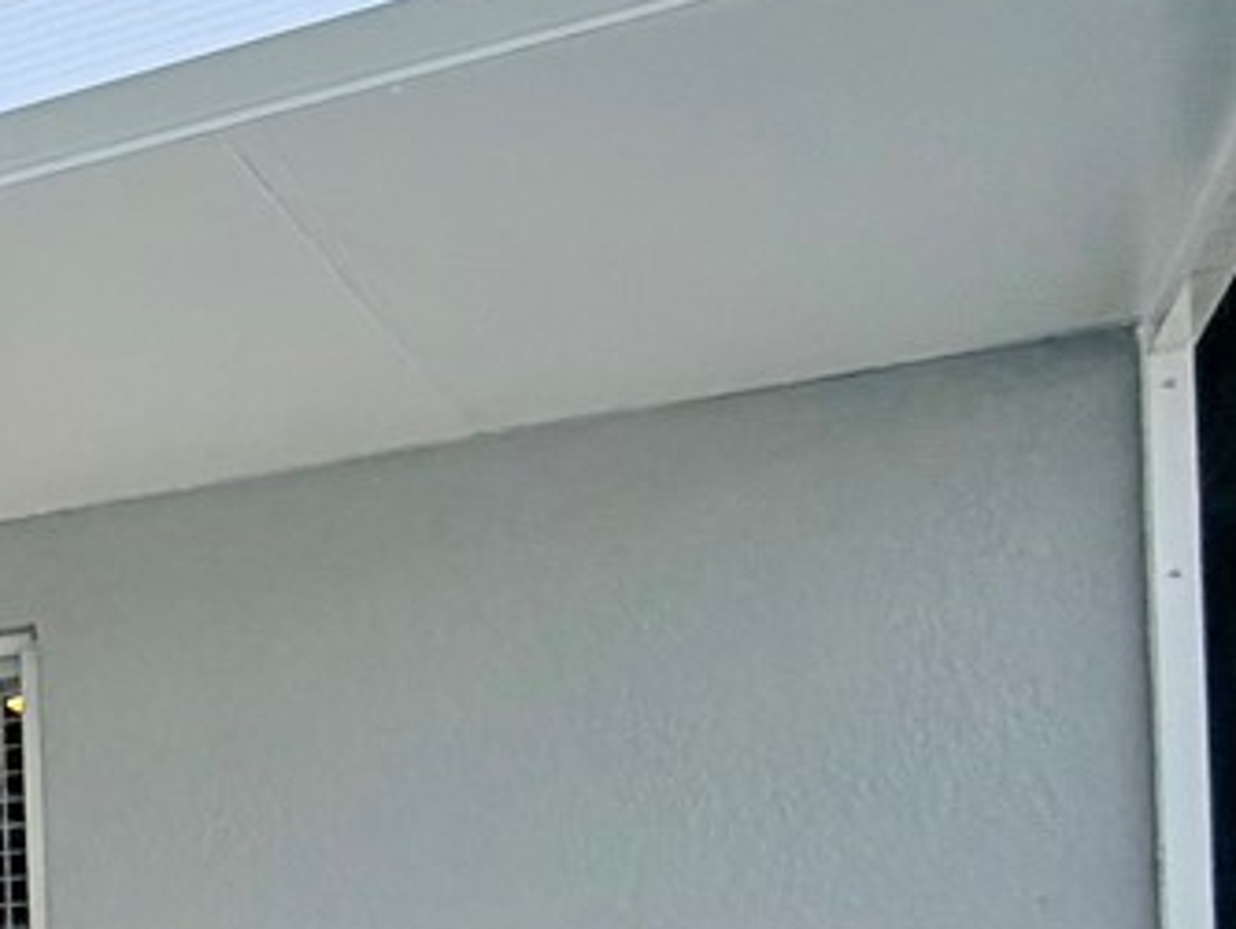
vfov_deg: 20.6
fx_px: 2394
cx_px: -1366
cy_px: 1103
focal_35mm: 67
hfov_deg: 17.7
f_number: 2.2
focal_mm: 2.22
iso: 40
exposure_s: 1/159
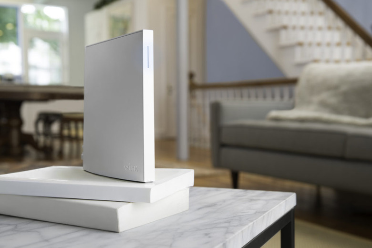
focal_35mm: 52
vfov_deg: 26.0
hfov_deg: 38.2
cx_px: 186
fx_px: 537
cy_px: 124
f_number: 8
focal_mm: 52
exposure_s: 1/6
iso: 100
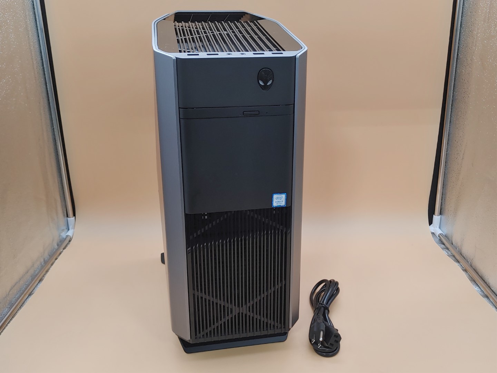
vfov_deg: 42.9
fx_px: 474
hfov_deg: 55.4
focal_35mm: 33
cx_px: 248
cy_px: 186
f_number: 1.8
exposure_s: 1/60
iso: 50
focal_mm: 4.36
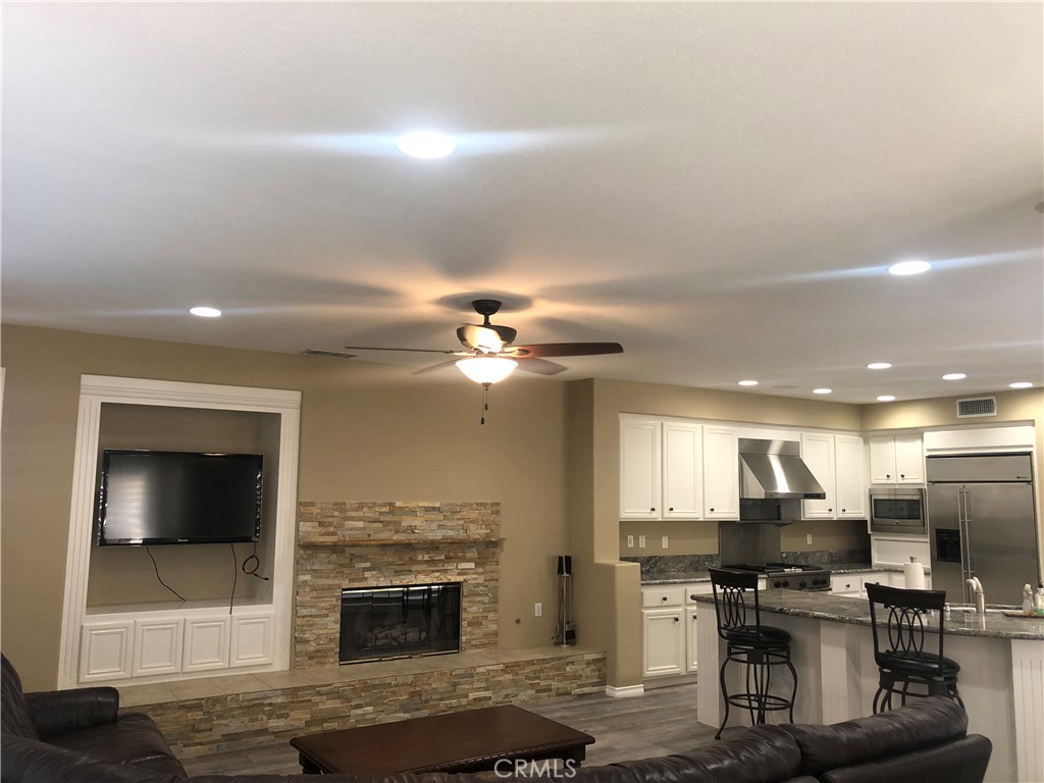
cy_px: 392
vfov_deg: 49.7
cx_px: 522
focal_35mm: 28
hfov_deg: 63.4
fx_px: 844
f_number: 1.8
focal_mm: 4
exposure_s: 1/30
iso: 32
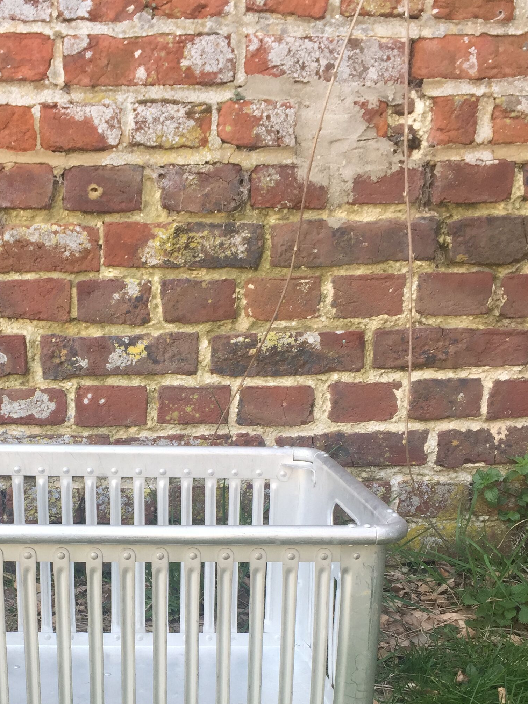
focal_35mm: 47
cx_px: 106
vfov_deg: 39.1
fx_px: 956
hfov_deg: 30.1
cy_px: 547
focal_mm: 4.15
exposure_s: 1/121
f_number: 2.2
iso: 32
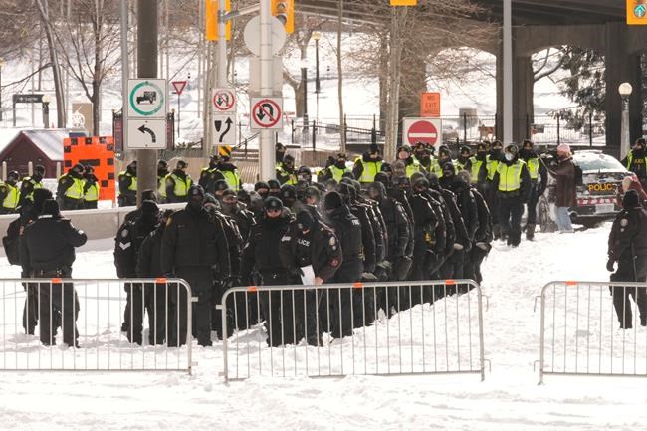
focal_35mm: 415
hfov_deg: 5.0
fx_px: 7456
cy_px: 216
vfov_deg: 3.3
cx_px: 324
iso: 800
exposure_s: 1/400
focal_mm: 277
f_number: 18
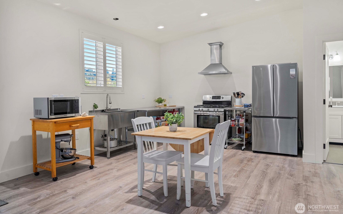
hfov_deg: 72.5
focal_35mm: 25
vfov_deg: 49.3
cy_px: 99
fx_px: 234
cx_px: 170
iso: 1000
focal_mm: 24
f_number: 6.7
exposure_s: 1/60
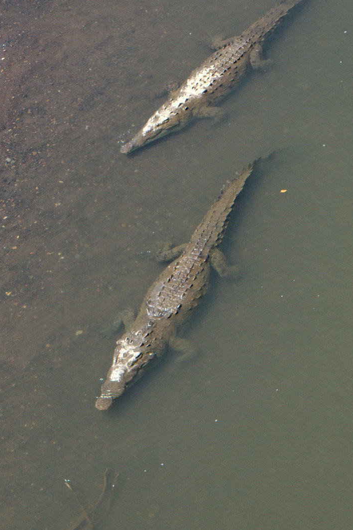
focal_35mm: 133
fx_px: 1957
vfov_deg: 15.4
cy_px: 279
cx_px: 183
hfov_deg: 10.3
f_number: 22
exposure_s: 1/200
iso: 1600
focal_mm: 78
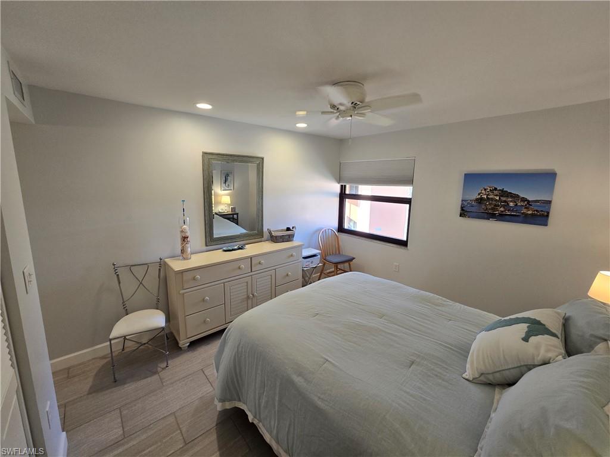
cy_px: 228
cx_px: 305
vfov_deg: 89.9
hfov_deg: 106.2
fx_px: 229
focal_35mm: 13
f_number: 2.2
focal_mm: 2.2
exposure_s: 1/60
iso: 80
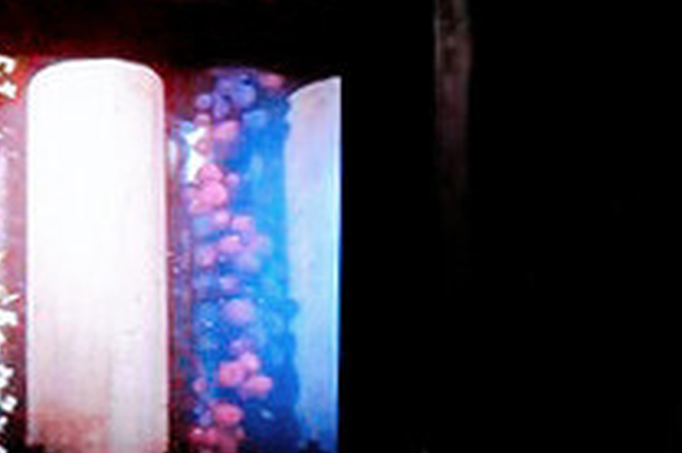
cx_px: -92
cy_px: 309
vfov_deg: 7.3
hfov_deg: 10.8
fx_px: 3556
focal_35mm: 188
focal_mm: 46
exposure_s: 1/80
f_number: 4.5
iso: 320
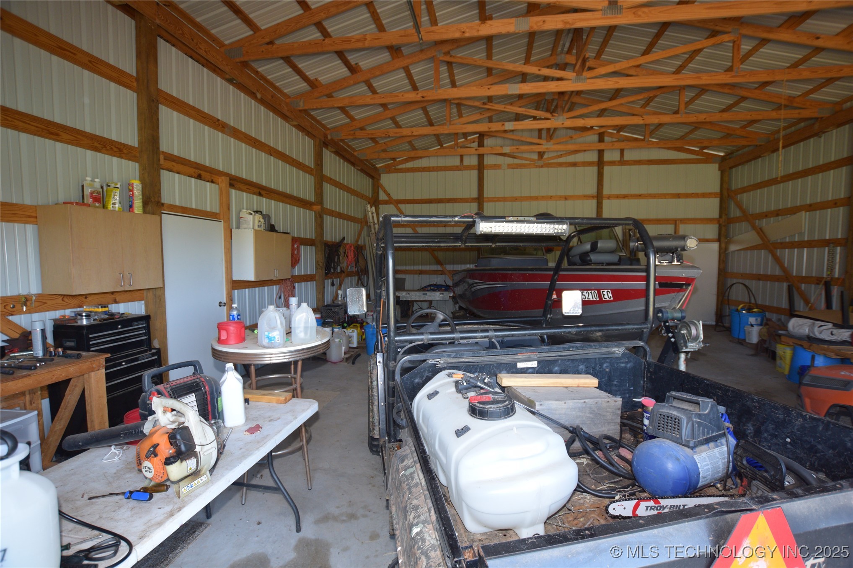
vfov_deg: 77.3
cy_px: 284
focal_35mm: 15
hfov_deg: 100.4
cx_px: 426
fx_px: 355
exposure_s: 1/80
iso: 400
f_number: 4.5
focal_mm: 10
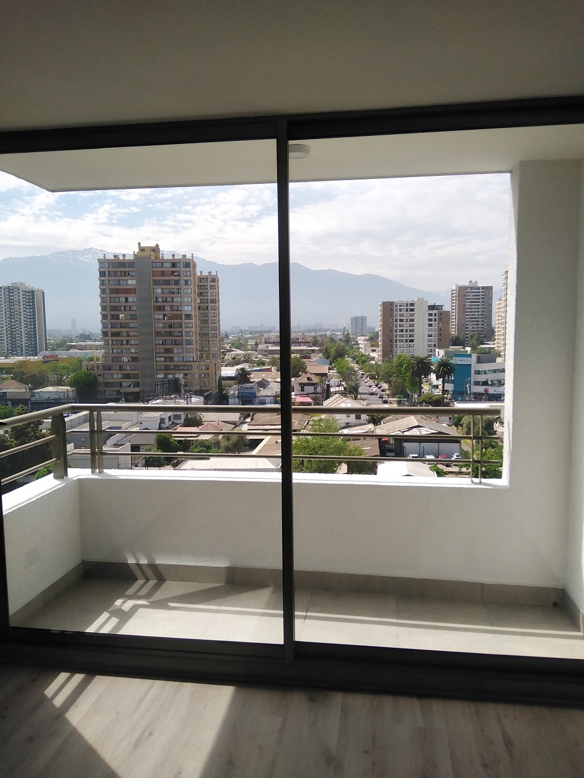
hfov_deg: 53.1
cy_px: 389
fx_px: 585
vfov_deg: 67.3
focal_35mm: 26
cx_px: 292
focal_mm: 3.59
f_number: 1.8
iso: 100
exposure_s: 1/1634
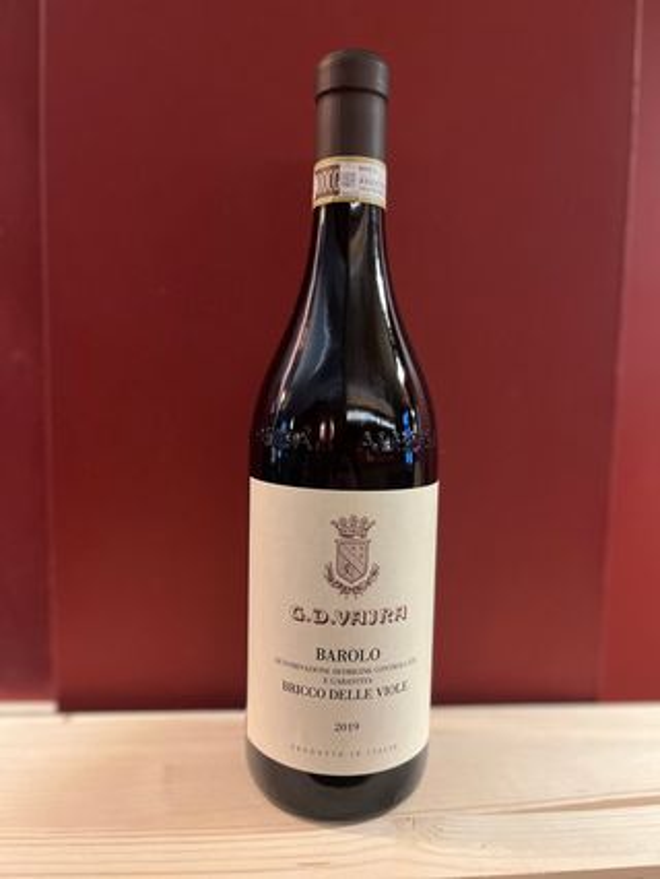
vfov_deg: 67.3
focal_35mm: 26
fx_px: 660
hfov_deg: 53.1
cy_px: 440
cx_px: 330
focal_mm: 5.1
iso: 500
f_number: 1.6
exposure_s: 1/33
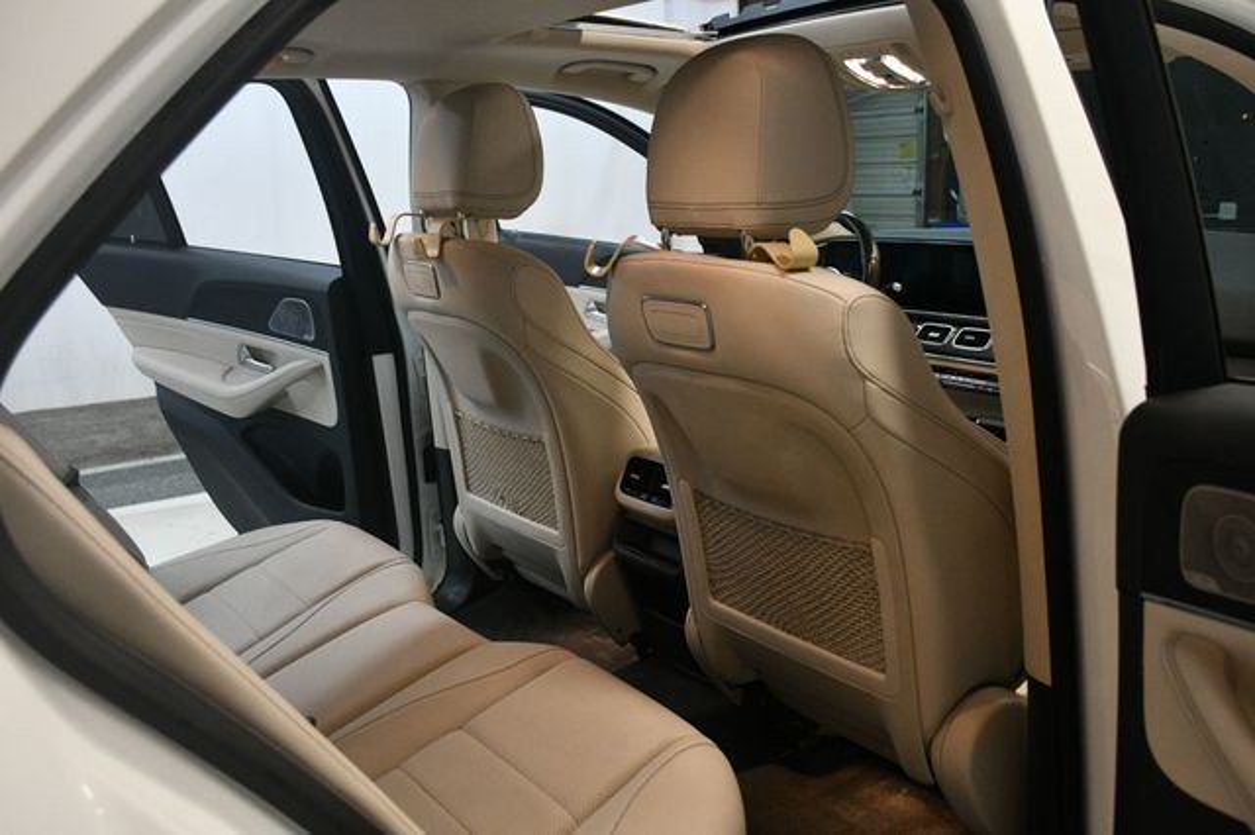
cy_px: 418
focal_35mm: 33
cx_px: 628
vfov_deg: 39.9
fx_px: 1150
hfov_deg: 57.2
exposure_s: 1/125
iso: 1600
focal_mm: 22
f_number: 3.5
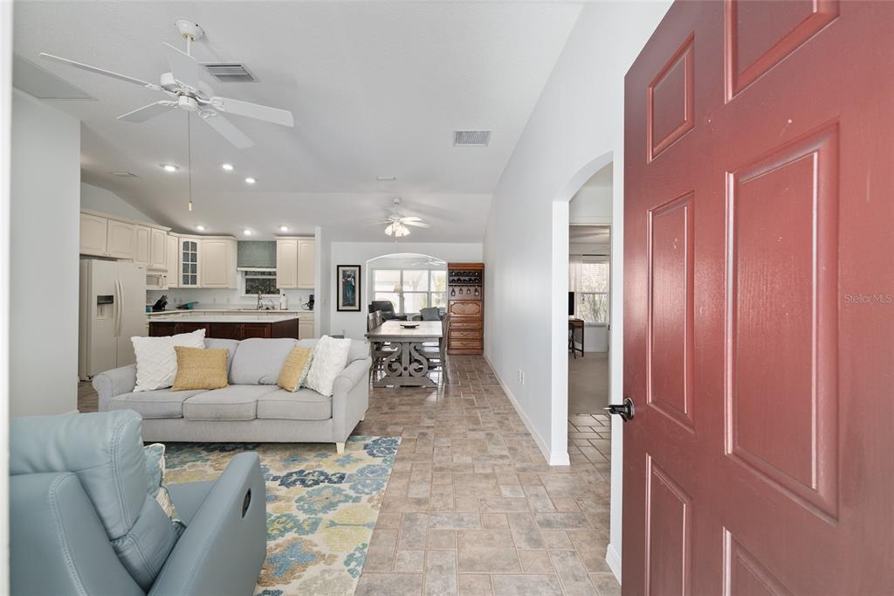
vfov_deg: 81.2
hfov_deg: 104.3
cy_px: 298
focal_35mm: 14
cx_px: 447
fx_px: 348
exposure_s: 1/25
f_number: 8
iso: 400
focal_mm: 14
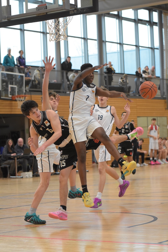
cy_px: 126
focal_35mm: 105
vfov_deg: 19.5
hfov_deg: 13.0
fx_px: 735
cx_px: 84
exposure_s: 1/1000
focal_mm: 70
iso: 3200
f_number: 2.8
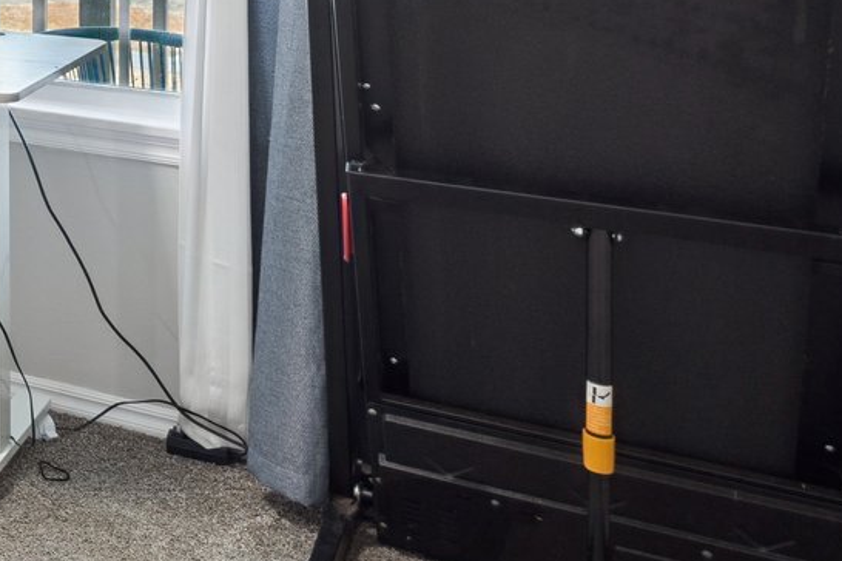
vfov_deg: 20.6
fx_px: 1403
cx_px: -592
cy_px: -176
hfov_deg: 22.7
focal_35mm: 60
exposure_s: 1/40
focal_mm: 16
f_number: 8
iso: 200
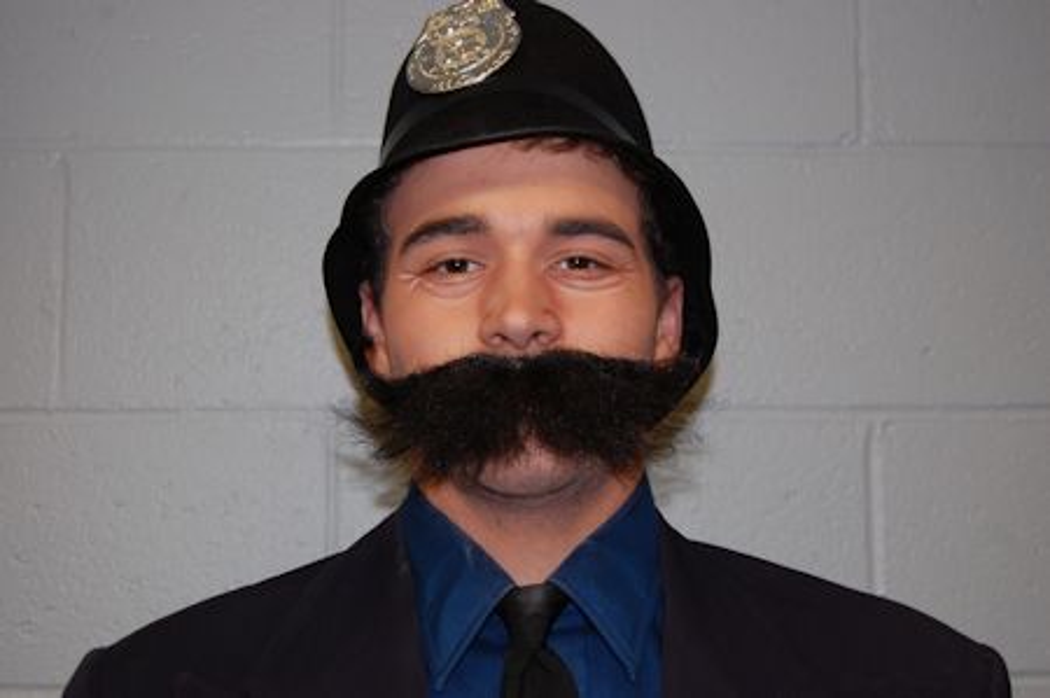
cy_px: 349
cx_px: 525
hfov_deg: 35.1
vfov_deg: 23.7
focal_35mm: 57
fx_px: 1661
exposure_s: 1/60
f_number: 5
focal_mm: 38
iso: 400
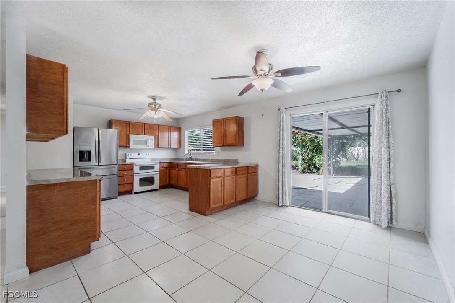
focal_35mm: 14
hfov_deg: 104.3
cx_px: 228
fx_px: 177
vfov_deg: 81.2
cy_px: 152
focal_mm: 14
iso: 250
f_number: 8
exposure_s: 1/13
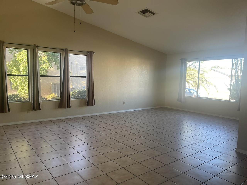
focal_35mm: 25
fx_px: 178
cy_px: 92
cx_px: 124
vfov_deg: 54.9
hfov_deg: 69.4
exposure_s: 1/130
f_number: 1.6
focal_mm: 5.1
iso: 32
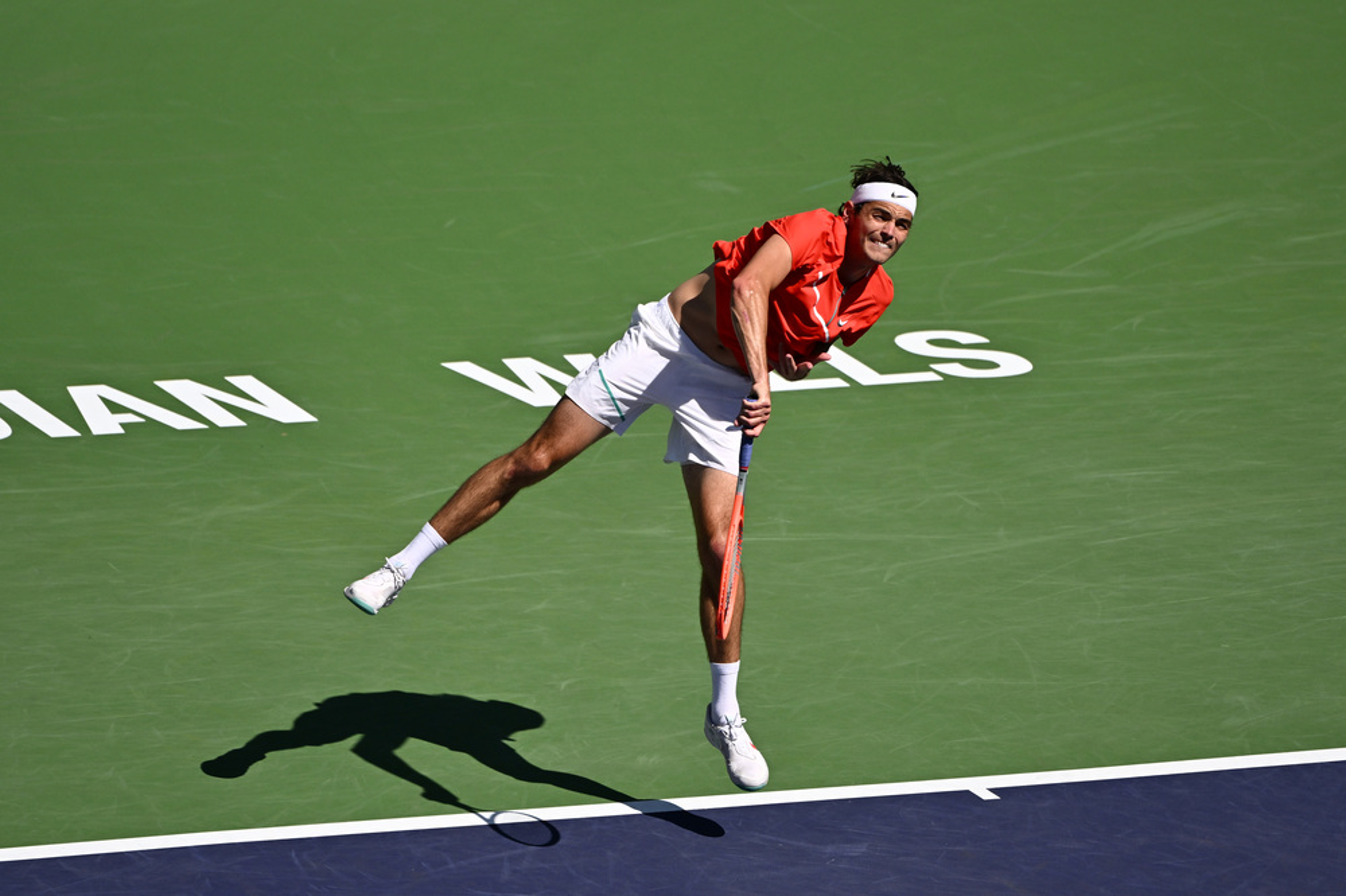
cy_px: 448
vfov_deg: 2.6
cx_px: 673
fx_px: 19622
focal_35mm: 525
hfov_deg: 3.9
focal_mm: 350
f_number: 4
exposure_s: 1/5000
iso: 200
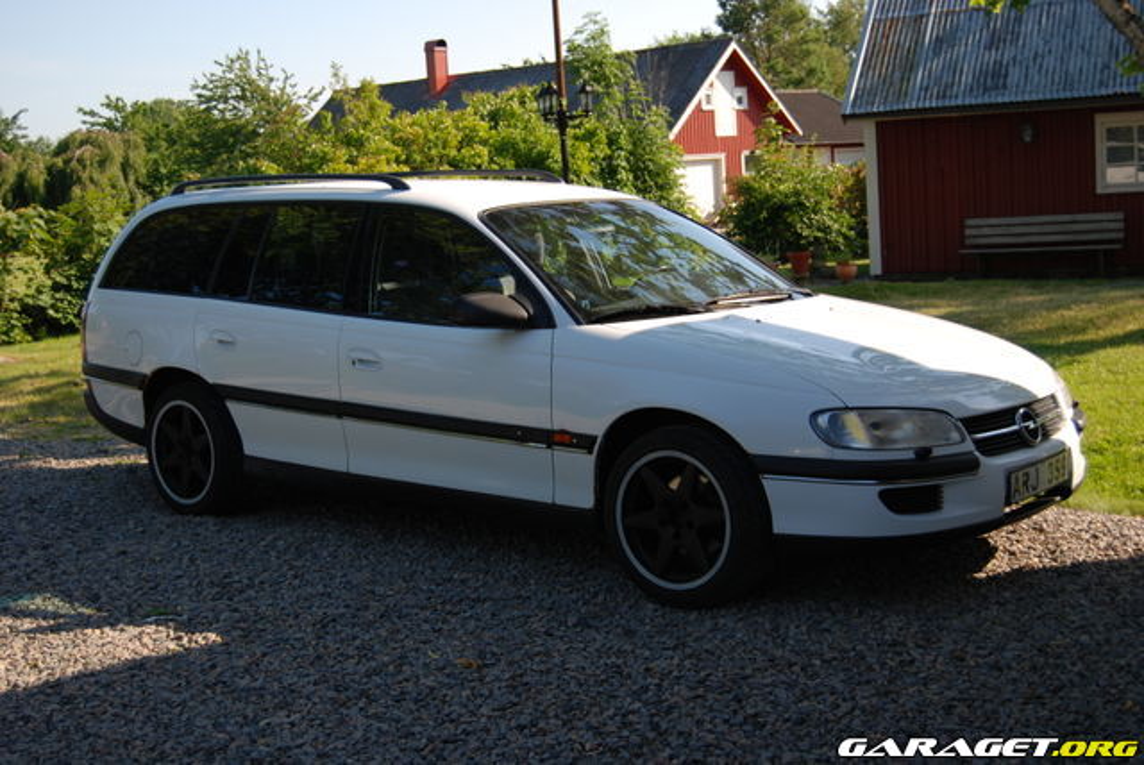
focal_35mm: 48
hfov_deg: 41.1
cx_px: 572
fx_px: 1527
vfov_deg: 28.1
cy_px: 382
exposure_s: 1/320
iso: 100
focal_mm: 32
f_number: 4.5
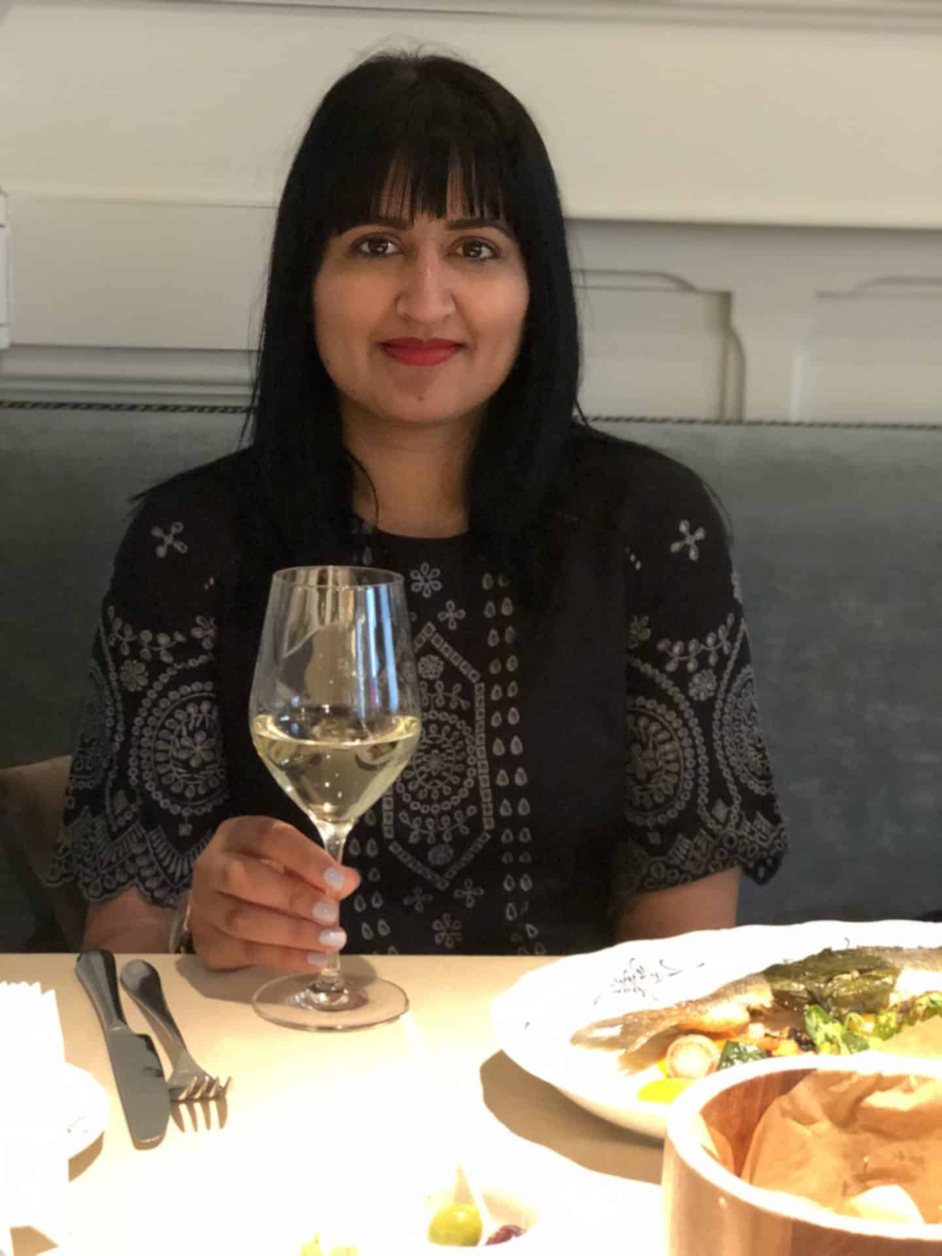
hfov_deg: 25.7
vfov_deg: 33.8
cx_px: 471
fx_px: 2068
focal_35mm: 57
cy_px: 628
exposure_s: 1/50
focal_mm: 6.6
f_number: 2.8
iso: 1250
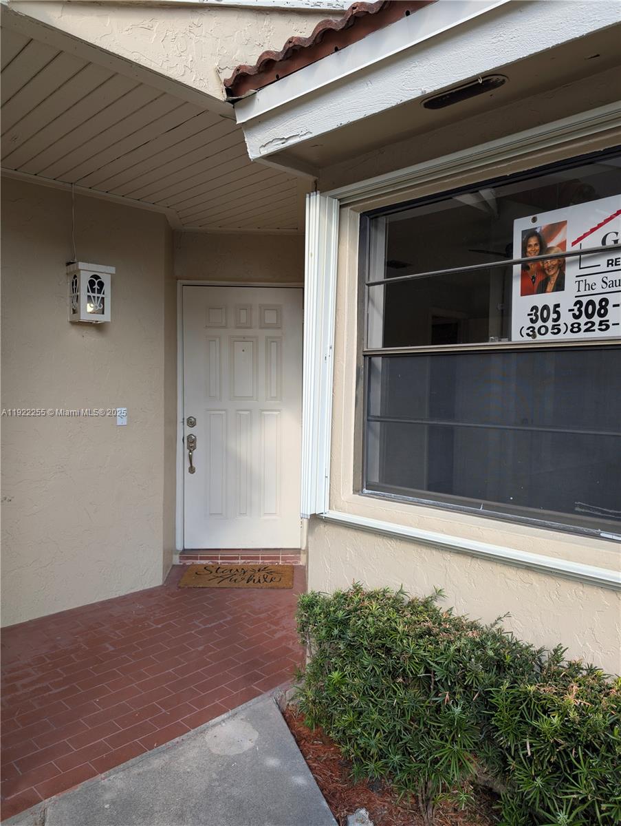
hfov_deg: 56.9
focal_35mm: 24
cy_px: 413
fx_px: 573
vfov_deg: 71.5
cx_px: 310
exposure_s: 1/246
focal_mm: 6.9
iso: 19
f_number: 1.68
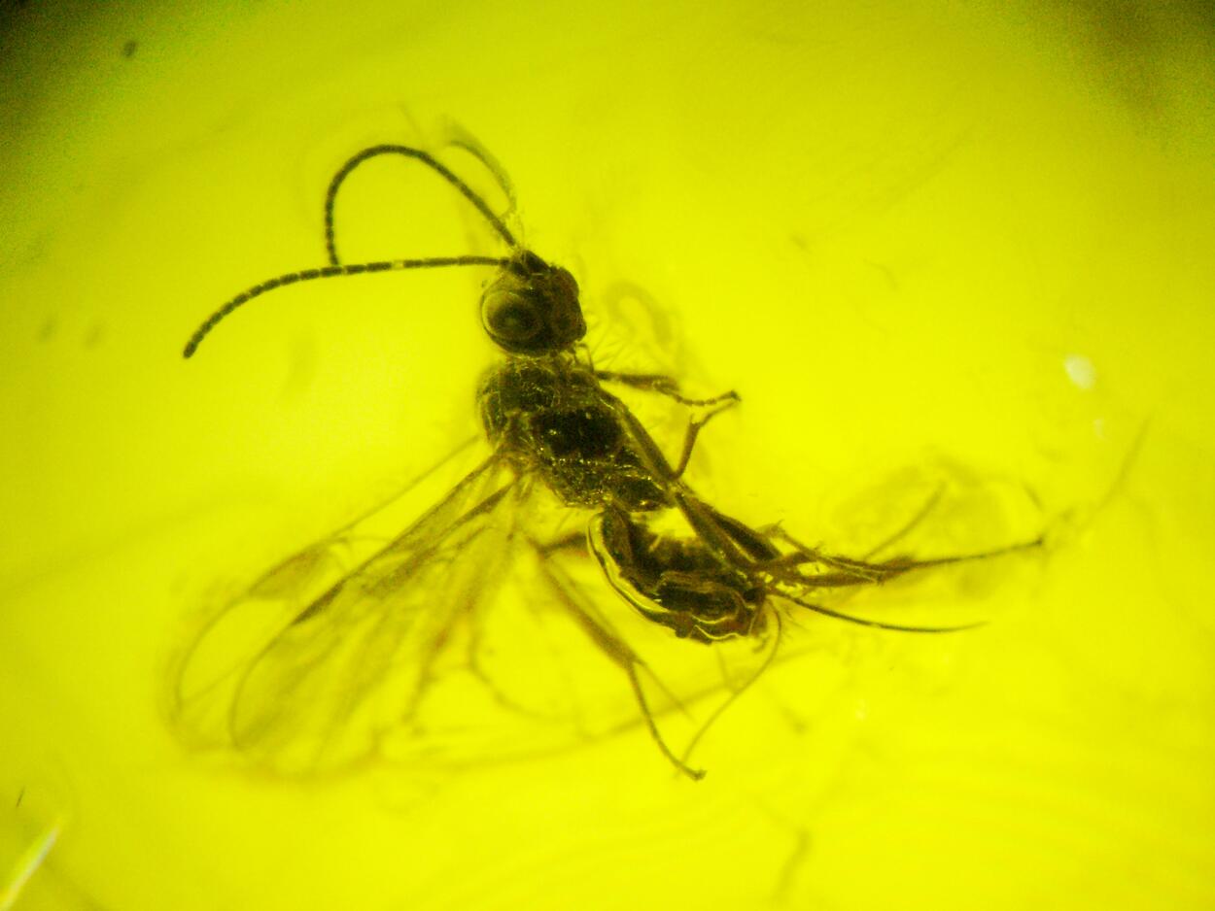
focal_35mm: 105
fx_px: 3686
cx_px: 608
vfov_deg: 14.1
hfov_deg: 18.7
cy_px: 456
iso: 400
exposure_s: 1/500
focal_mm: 17.4
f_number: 5
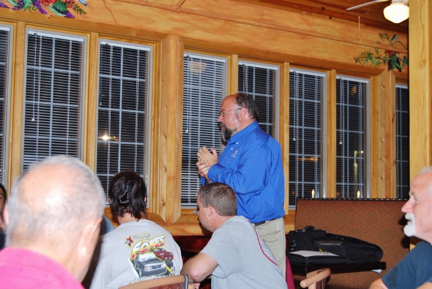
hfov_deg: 35.0
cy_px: 144
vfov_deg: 23.8
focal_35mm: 57
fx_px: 685
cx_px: 216
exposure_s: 1/60
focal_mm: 38
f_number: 5
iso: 360
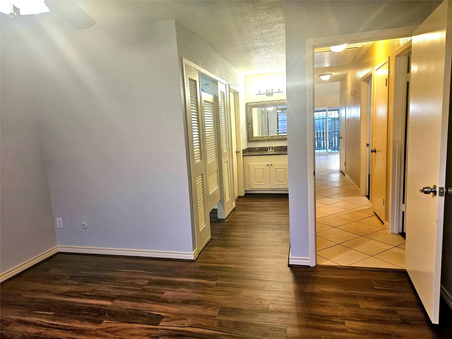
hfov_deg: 73.9
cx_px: 226
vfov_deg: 58.9
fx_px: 300
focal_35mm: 23
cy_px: 170
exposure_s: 1/120
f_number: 1.8
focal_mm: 5.4
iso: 200
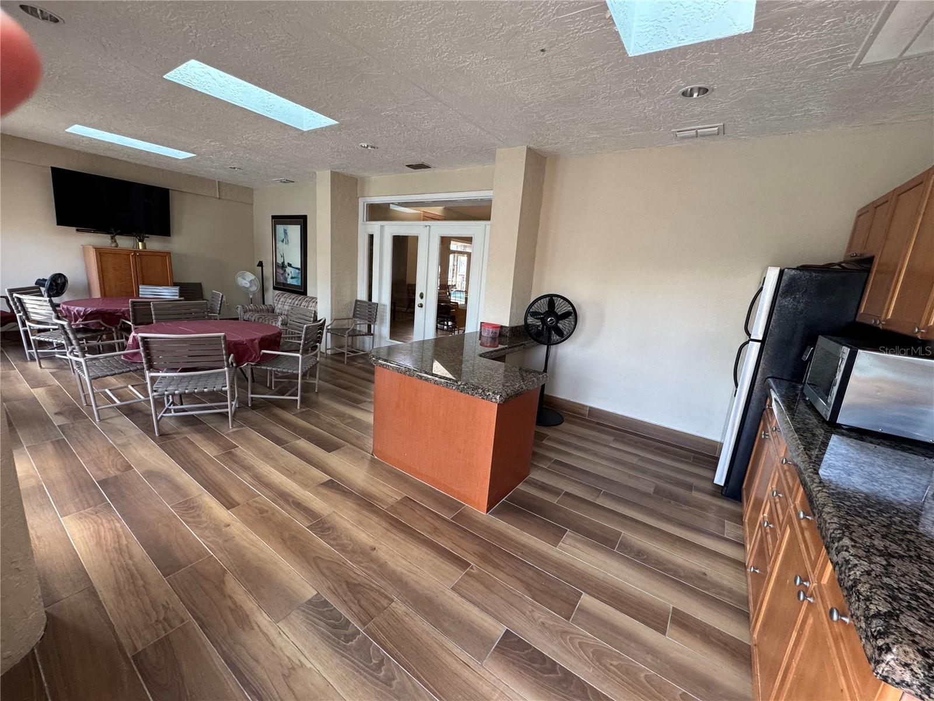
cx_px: 467
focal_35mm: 14
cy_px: 350
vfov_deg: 85.7
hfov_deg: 102.1
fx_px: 378
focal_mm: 2.22
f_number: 2.2
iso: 200
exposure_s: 1/99
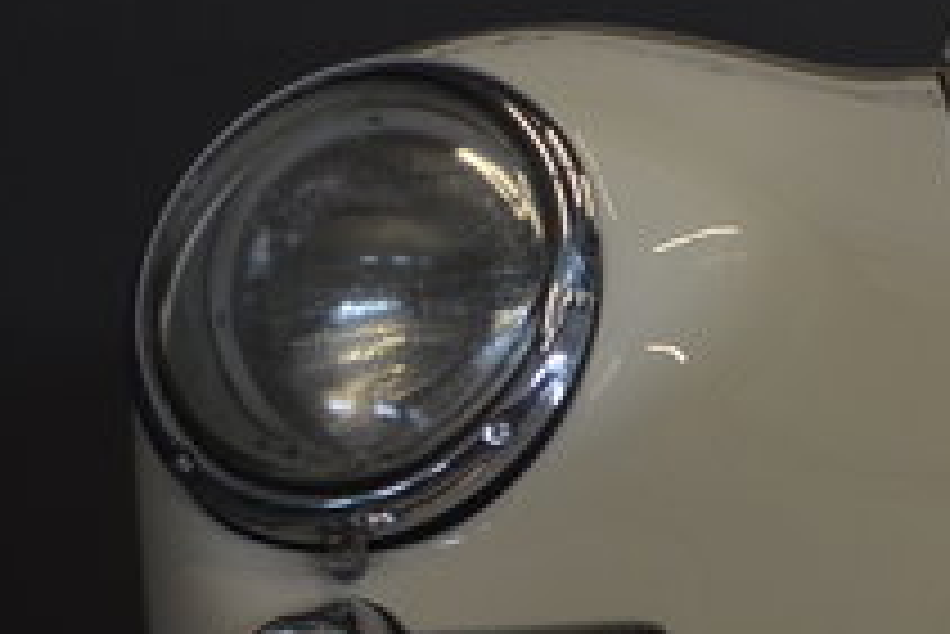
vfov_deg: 11.4
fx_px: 3169
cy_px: 321
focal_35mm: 120
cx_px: 1612
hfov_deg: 15.2
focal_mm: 22
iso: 720
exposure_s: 1/60
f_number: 4
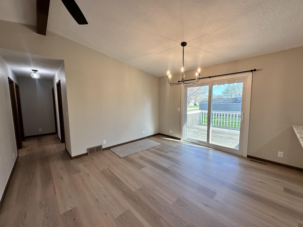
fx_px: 123
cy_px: 114
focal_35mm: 14
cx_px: 152
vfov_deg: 85.7
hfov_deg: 102.1
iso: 50
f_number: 2.2
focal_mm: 2.22
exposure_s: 1/120
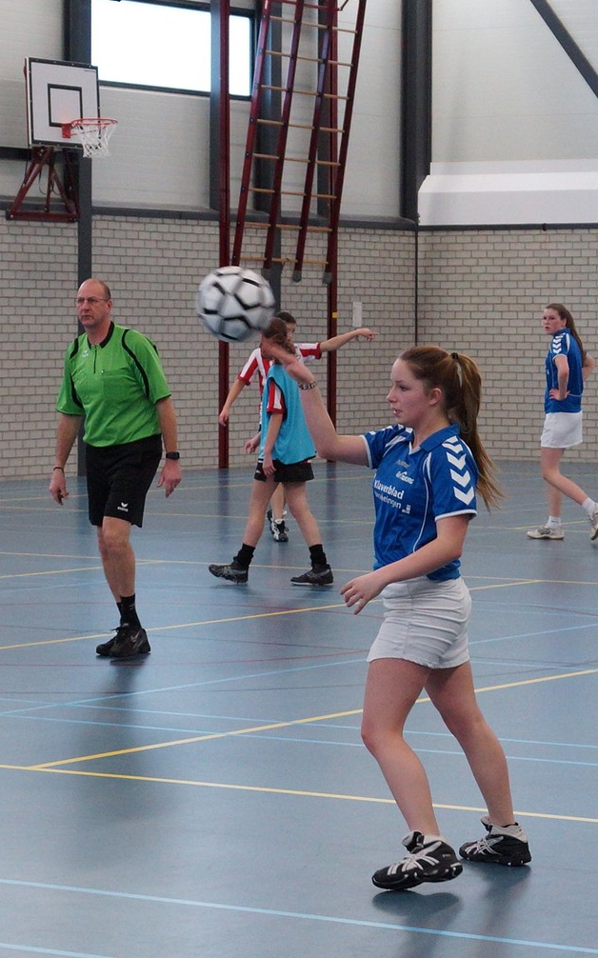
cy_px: 480
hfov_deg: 23.7
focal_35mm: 55
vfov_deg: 37.2
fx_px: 1423
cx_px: 324
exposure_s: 1/250
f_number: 3.5
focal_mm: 35
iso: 1250
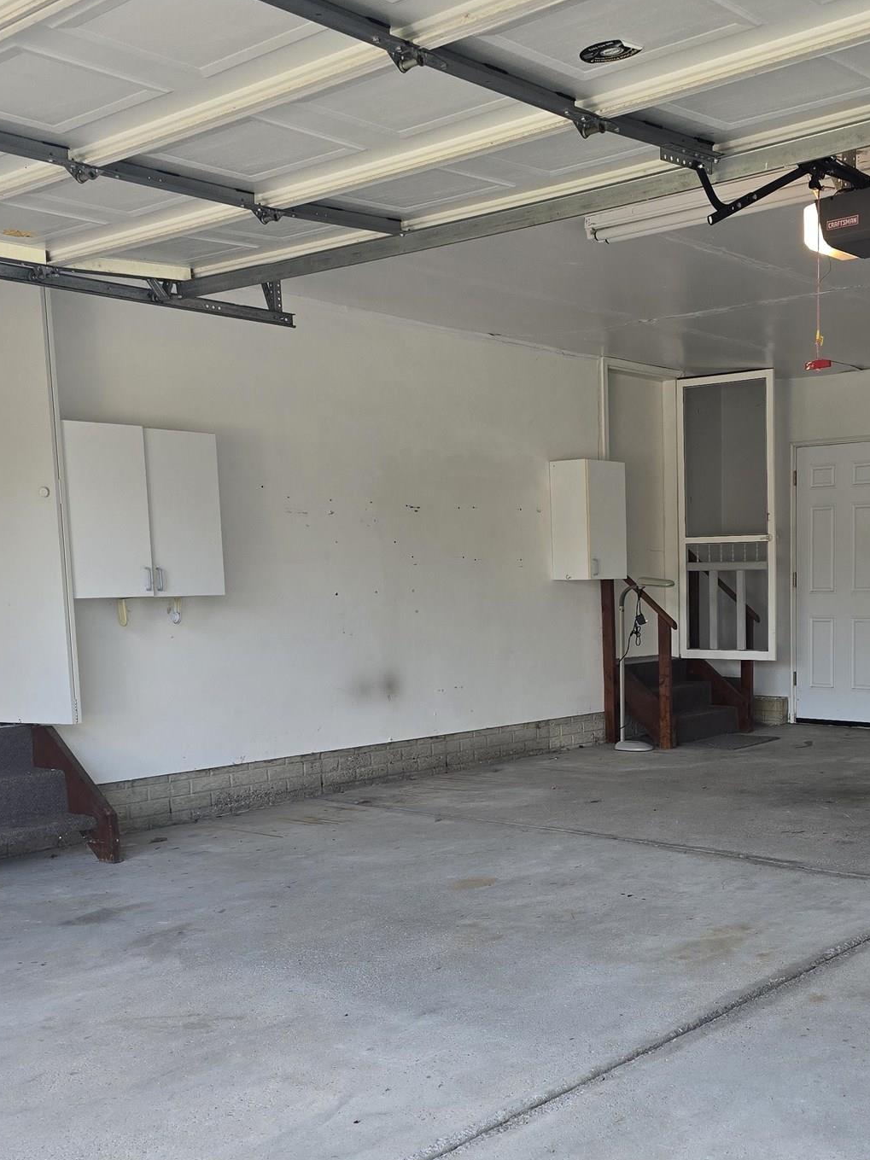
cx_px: 673
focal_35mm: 39
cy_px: 729
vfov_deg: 47.4
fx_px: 1307
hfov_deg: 35.8
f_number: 1.7
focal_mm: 6.3
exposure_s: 1/180
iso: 64
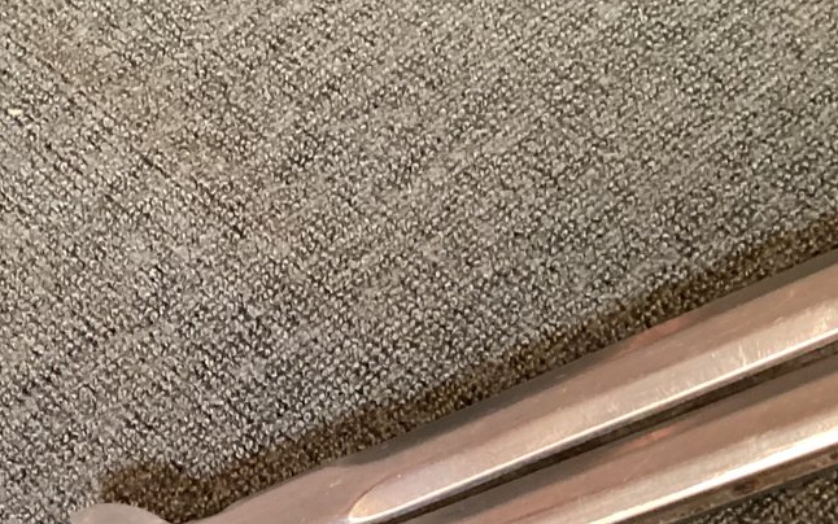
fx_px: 1759
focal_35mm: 77
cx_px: 206
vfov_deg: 16.5
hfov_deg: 26.4
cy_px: 556
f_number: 2.4
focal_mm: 3.3
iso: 500
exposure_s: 1/30
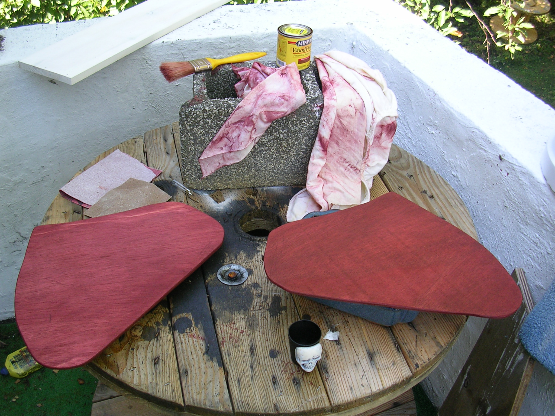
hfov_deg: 49.0
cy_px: 208
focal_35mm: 38
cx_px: 278
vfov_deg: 37.7
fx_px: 609
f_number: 2.8
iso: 50
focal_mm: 5.8
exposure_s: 1/97.7
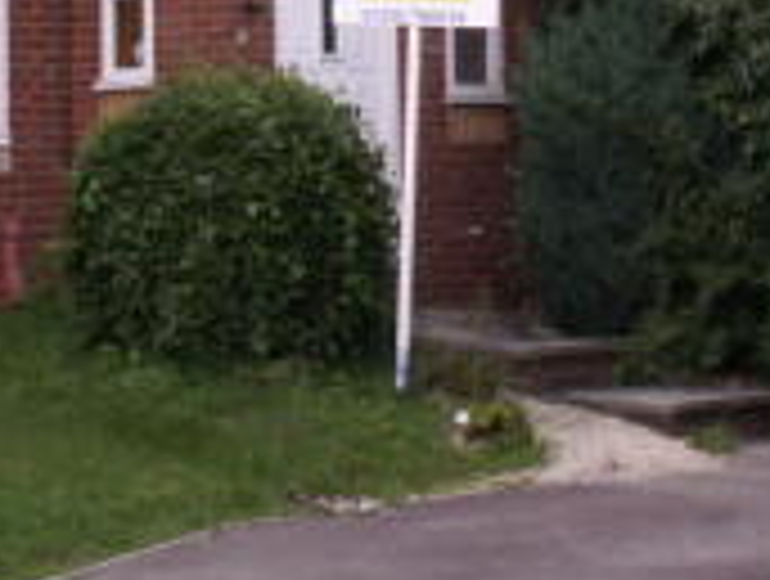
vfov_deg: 12.1
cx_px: 340
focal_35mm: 119
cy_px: -214
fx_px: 2653
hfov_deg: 16.5
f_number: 8
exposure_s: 1/60
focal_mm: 5.86
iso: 50
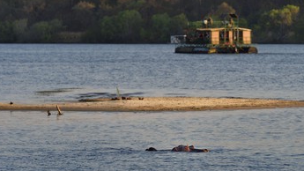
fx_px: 2878
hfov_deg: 6.0
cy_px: 65
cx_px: 173
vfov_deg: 3.4
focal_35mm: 357
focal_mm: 280
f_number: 9
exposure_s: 1/400
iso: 400
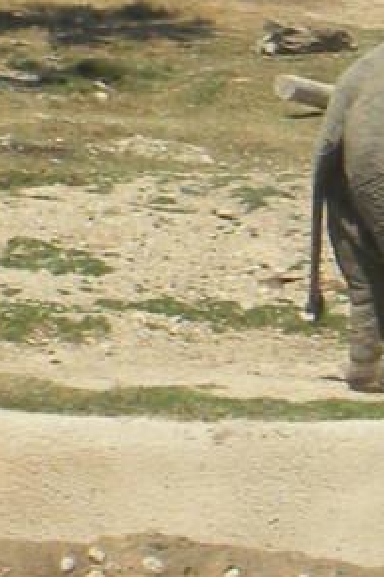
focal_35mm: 160
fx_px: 2560
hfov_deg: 8.6
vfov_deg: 12.8
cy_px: 139
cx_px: 327
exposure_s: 1/450
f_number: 7
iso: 80
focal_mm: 5
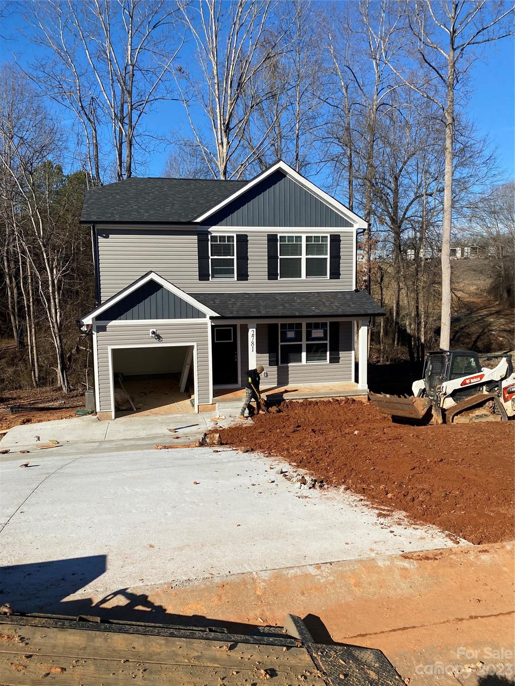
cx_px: 258
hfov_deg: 53.1
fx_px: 516
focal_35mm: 26
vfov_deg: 67.3
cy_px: 343
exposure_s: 1/3610
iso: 32
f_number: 1.8
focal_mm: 4.25
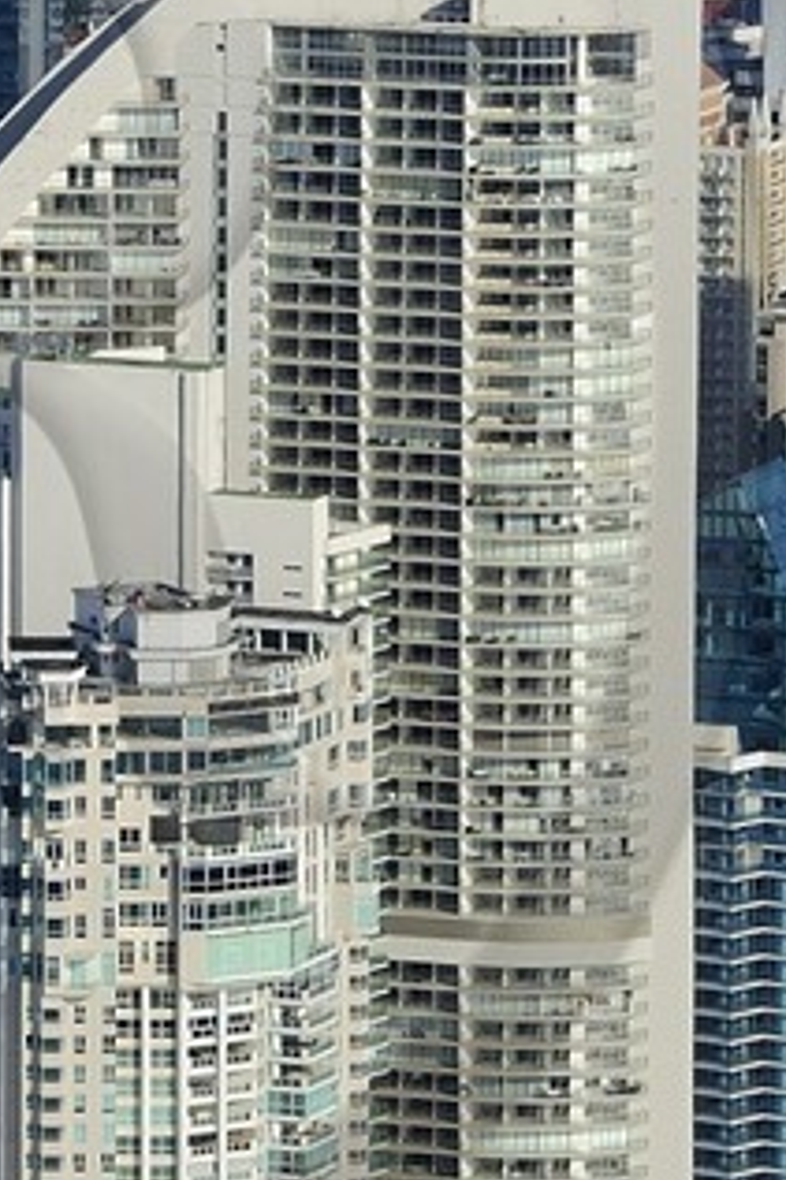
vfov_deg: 3.9
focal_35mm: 530
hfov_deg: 2.6
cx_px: -391
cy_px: 372
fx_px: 17375
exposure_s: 1/500
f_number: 11
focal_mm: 105
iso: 200
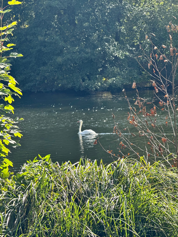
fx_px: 823
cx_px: 89
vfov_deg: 16.4
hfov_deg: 12.3
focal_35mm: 120
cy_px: 118
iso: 40
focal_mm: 15.66
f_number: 2.8
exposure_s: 1/263
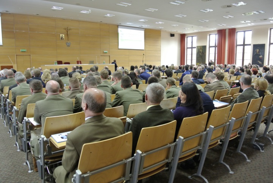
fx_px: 205
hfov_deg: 67.3
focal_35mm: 27
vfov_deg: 48.1
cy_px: 92
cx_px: 136
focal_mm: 10
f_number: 3.5
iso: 500
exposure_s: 1/30
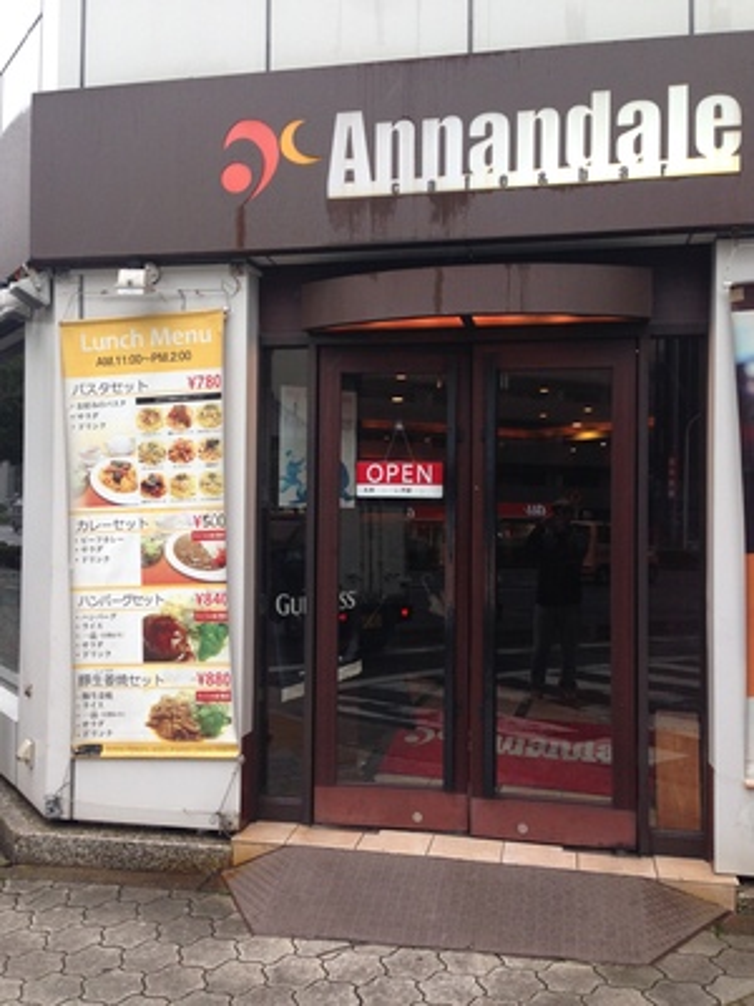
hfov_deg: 42.9
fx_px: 958
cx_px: 377
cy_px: 503
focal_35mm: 33
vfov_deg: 55.4
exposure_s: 1/120
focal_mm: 4.12
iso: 80
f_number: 2.4
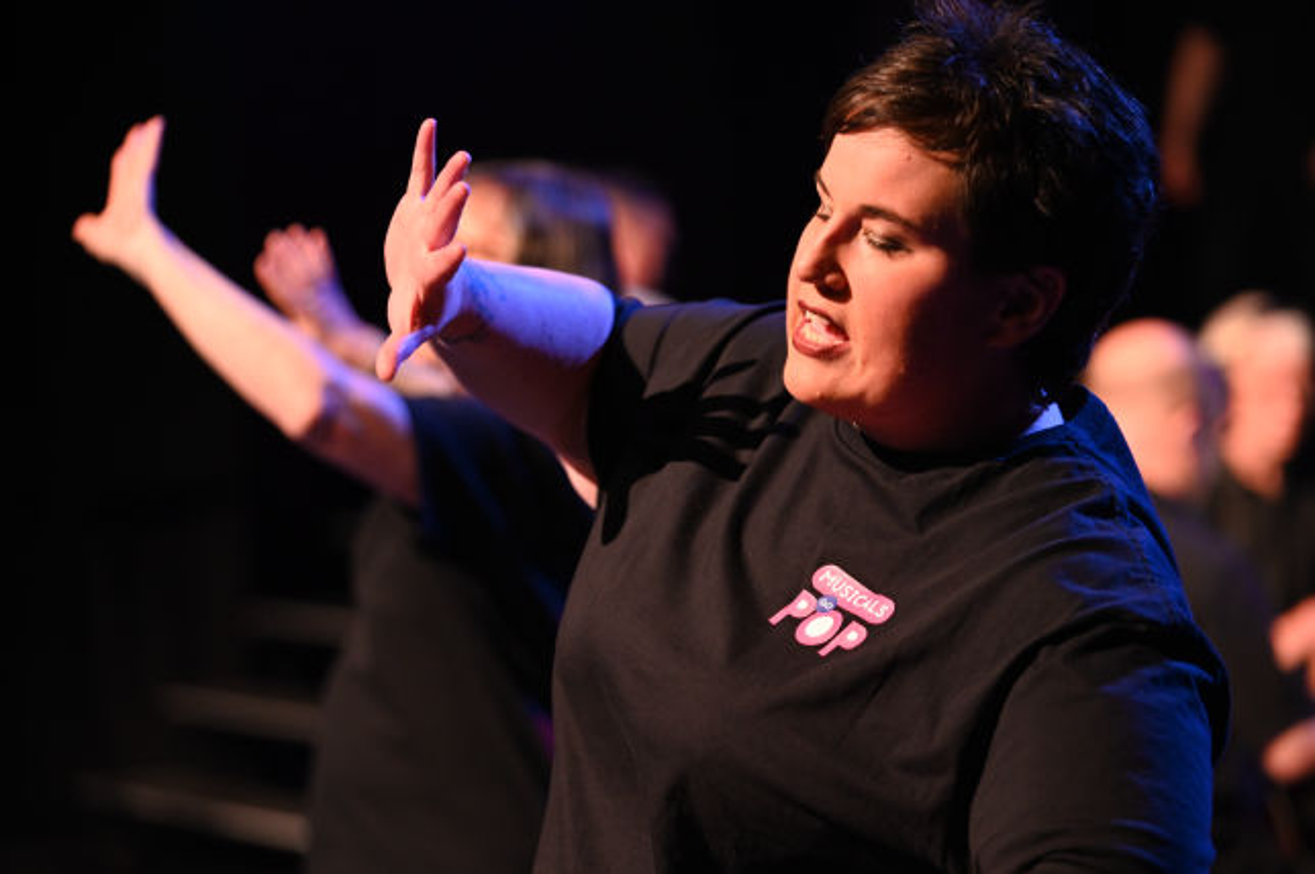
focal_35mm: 122
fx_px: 4452
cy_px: 437
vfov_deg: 11.2
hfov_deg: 16.8
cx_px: 658
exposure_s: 1/125
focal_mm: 122
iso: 3200
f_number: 2.8
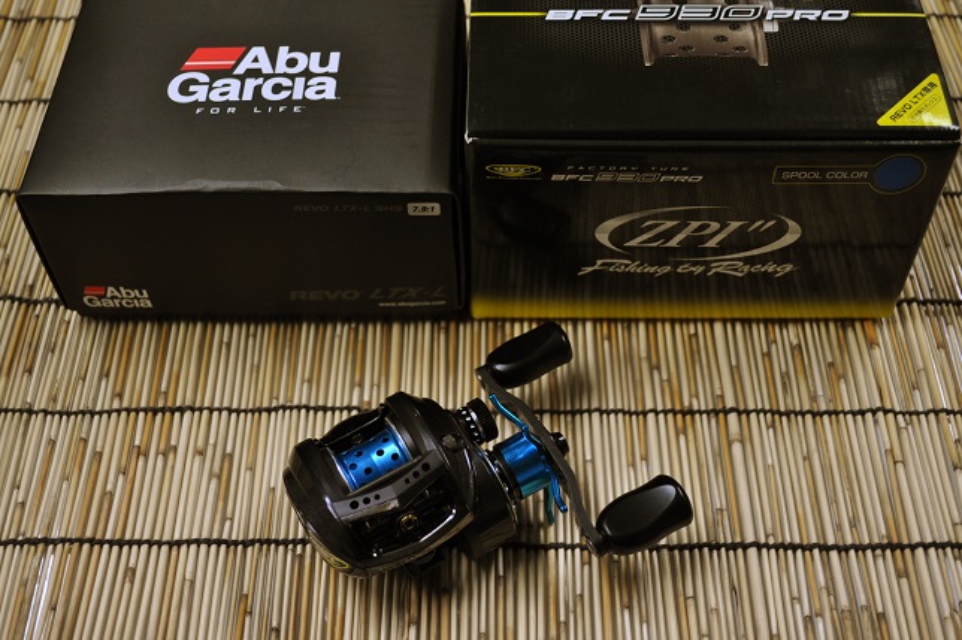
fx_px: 1201
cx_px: 481
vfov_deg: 29.8
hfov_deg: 43.6
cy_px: 320
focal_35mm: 45
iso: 500
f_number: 4.5
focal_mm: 30
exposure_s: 1/60
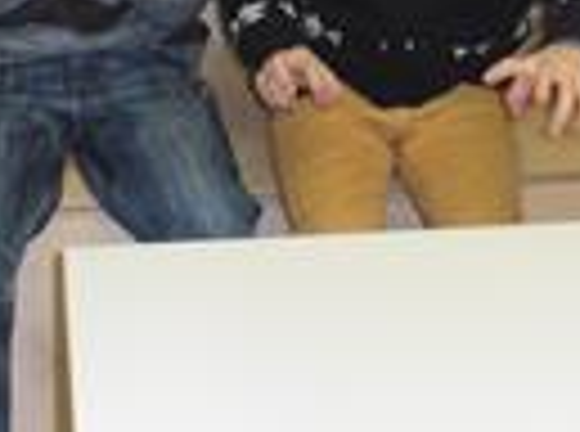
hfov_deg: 15.5
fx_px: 2122
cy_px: -76
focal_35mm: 127
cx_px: 387
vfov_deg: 11.4
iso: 500
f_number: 3.7
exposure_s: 1/100
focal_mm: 6.1
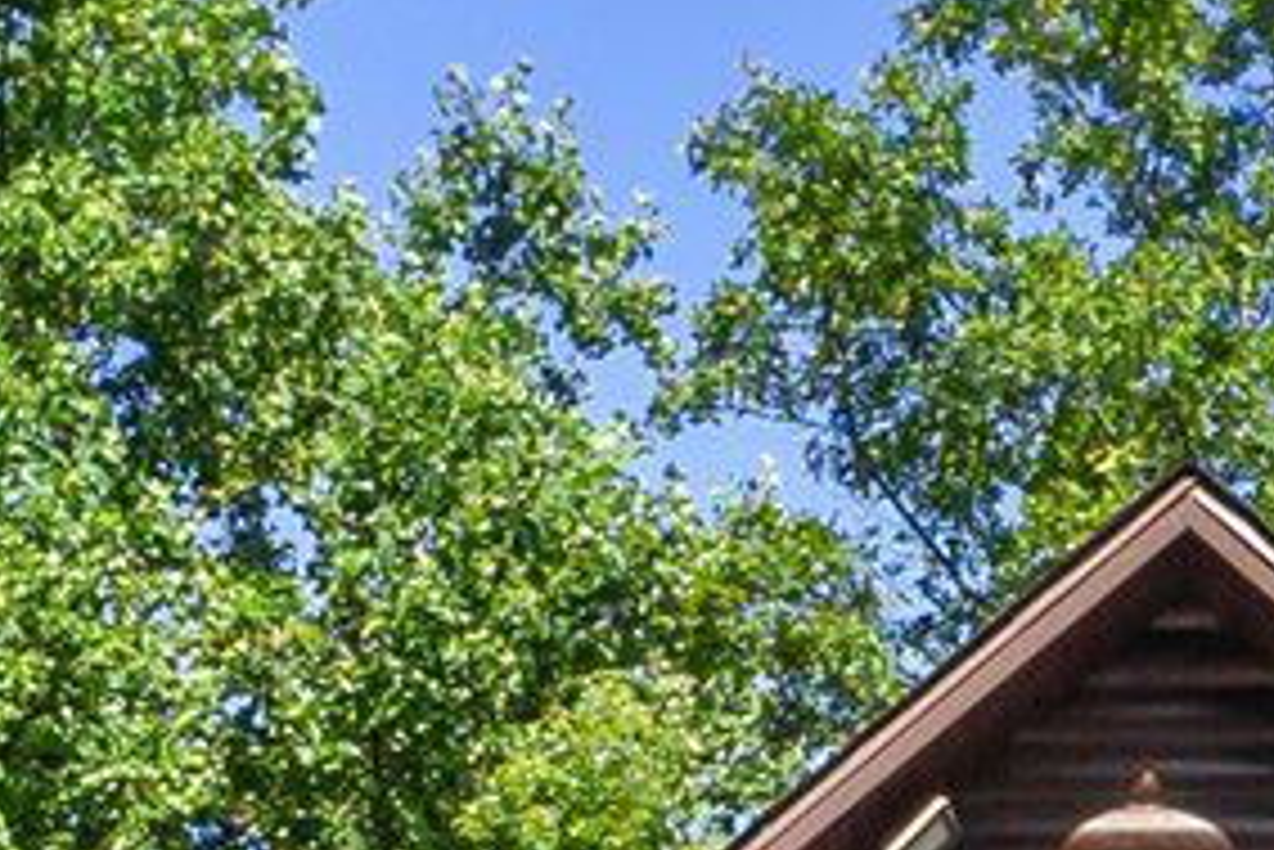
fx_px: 6408
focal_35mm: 181
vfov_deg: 7.0
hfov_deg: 11.2
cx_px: 1436
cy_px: 2269
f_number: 8
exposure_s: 1/1000
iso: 640
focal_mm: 17
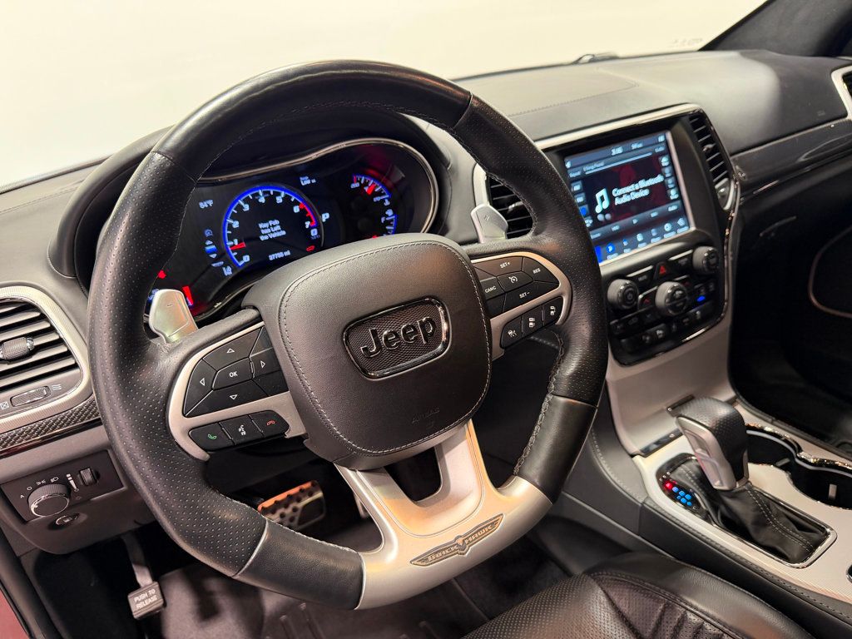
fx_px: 591
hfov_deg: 71.6
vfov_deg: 56.8
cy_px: 320
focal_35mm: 24
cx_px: 426
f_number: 1.78
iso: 250
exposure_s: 1/60
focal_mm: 6.76
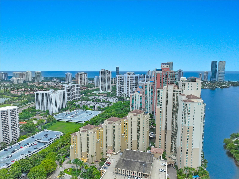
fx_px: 166
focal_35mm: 24
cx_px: 120
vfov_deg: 56.8
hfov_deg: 71.6
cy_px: 90
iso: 110
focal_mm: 12.29
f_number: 2.8
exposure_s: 1/2500
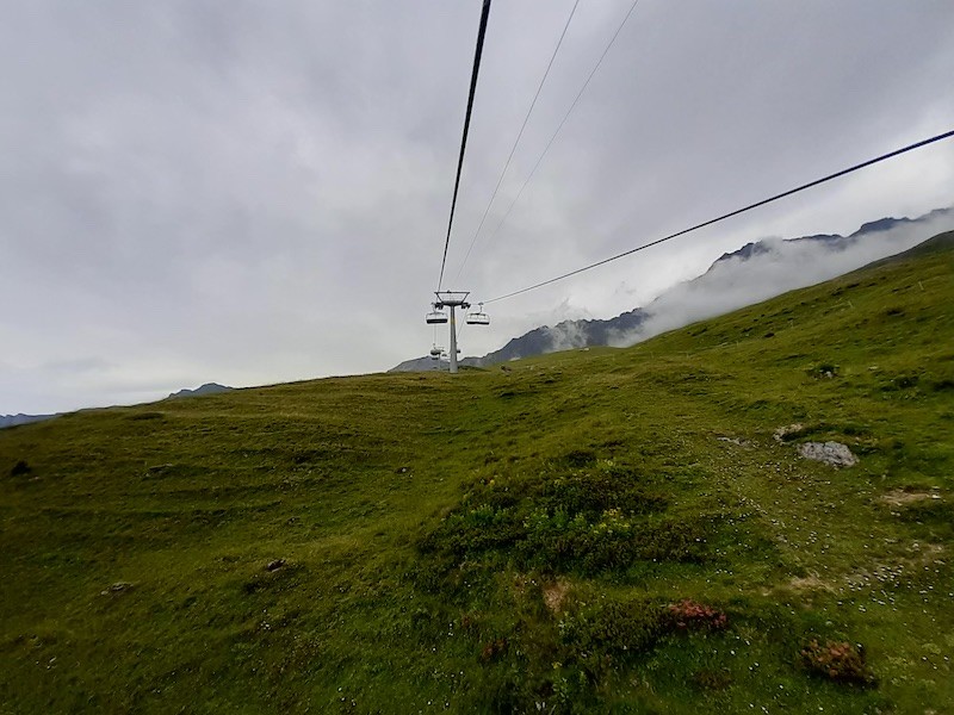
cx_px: 477
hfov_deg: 106.2
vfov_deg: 89.9
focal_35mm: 13
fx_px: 358
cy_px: 358
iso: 40
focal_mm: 1.13
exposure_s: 1/471
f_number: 2.2
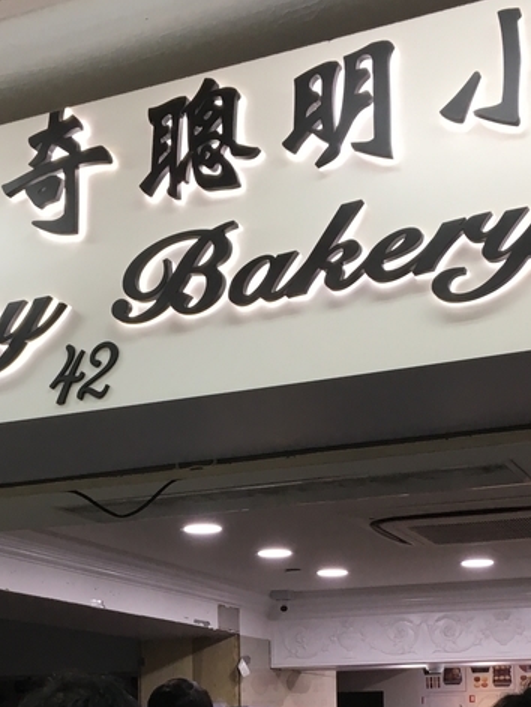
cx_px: 204
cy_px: 657
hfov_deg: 23.3
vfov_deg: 29.3
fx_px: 1287
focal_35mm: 63
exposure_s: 1/33
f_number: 2.2
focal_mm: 4.15
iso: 25
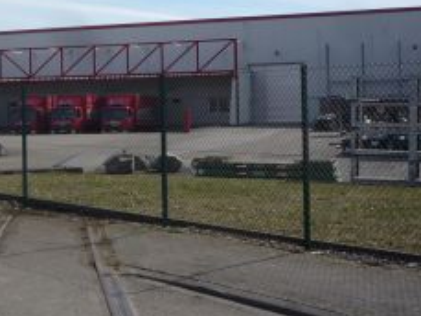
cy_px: 99
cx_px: 81
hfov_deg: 28.3
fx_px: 815
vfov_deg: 21.8
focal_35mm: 67
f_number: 5.6
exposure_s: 1/500
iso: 100
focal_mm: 5.2
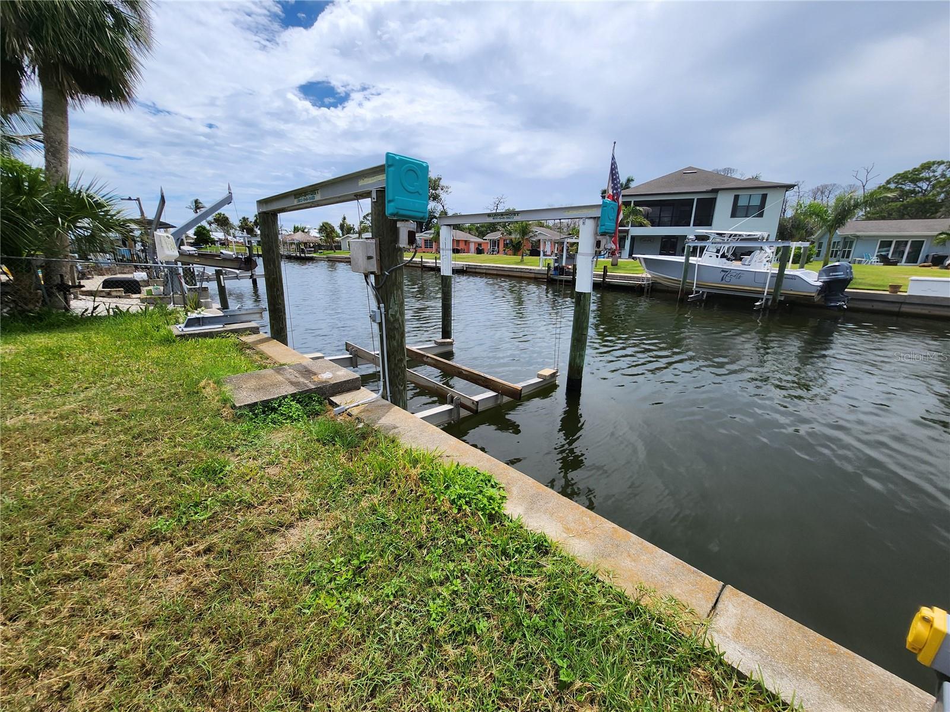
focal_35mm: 13
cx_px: 475
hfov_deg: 106.2
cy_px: 356
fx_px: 357
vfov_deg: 89.9
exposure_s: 1/1681
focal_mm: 1.74
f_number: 2.2
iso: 32
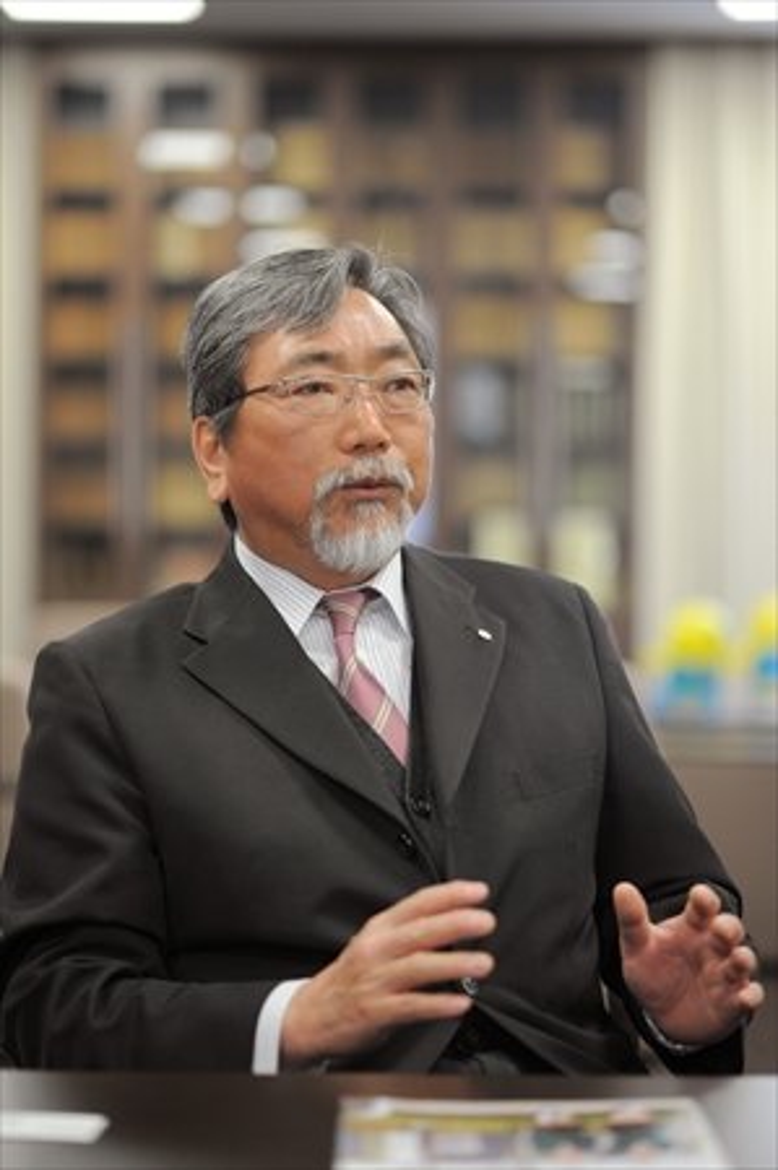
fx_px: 2762
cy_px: 585
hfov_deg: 16.0
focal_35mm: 85
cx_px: 389
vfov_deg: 23.9
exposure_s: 1/800
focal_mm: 85
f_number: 2
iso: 1250
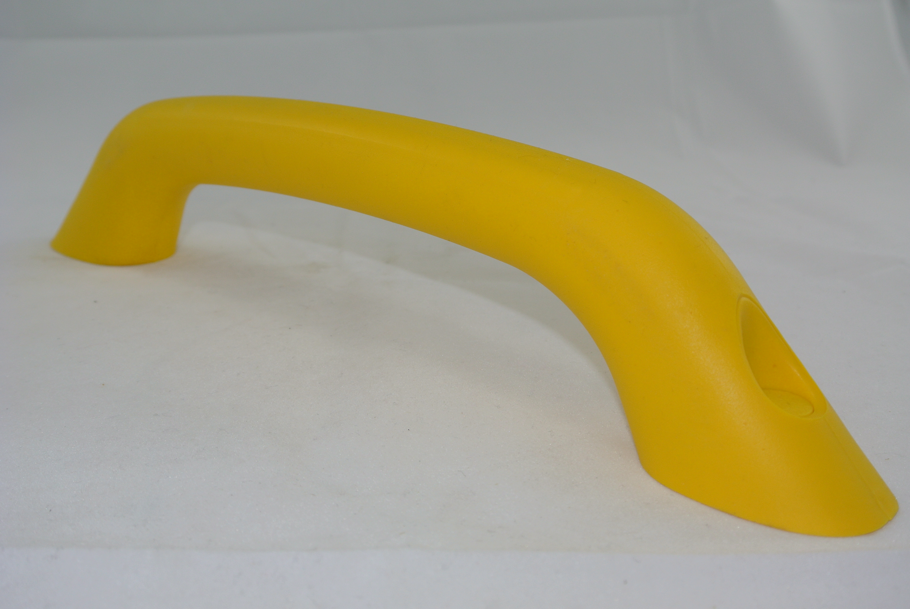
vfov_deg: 33.5
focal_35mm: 40
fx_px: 1012
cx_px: 455
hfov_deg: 48.4
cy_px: 304
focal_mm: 15.1
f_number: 5.6
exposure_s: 1/60
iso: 180
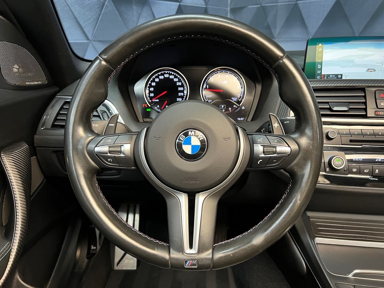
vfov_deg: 53.1
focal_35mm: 26
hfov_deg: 67.3
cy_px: 144
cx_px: 192
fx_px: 288
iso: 500
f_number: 1.5
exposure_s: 1/51
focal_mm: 5.7
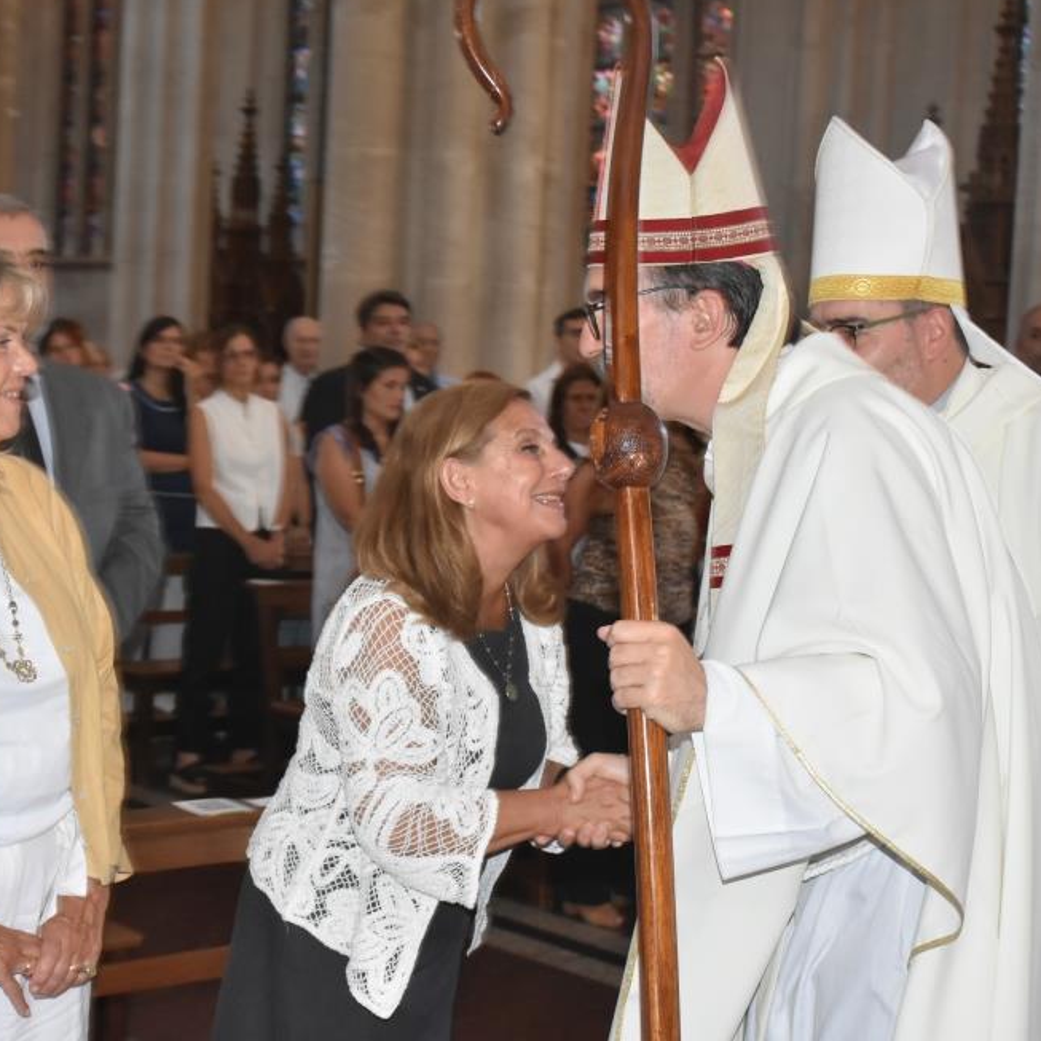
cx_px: 386
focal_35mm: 68
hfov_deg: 25.3
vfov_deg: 25.4
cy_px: 501
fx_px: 2314
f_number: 5.6
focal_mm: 34
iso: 1600
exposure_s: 1/80
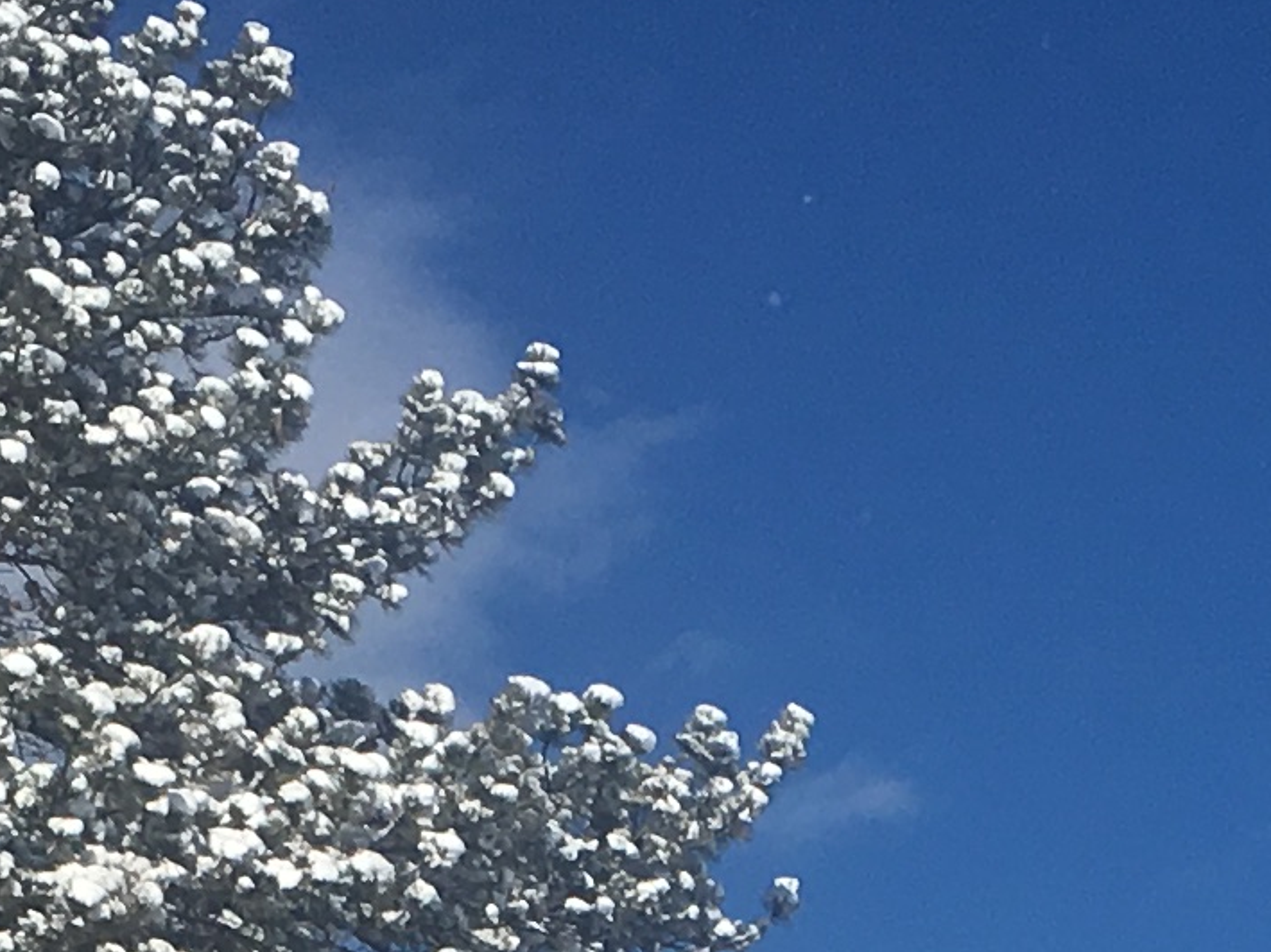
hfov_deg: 12.0
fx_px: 6055
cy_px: 2146
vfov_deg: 8.4
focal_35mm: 165
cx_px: 855
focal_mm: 4.15
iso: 25
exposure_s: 1/2747
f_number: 2.2
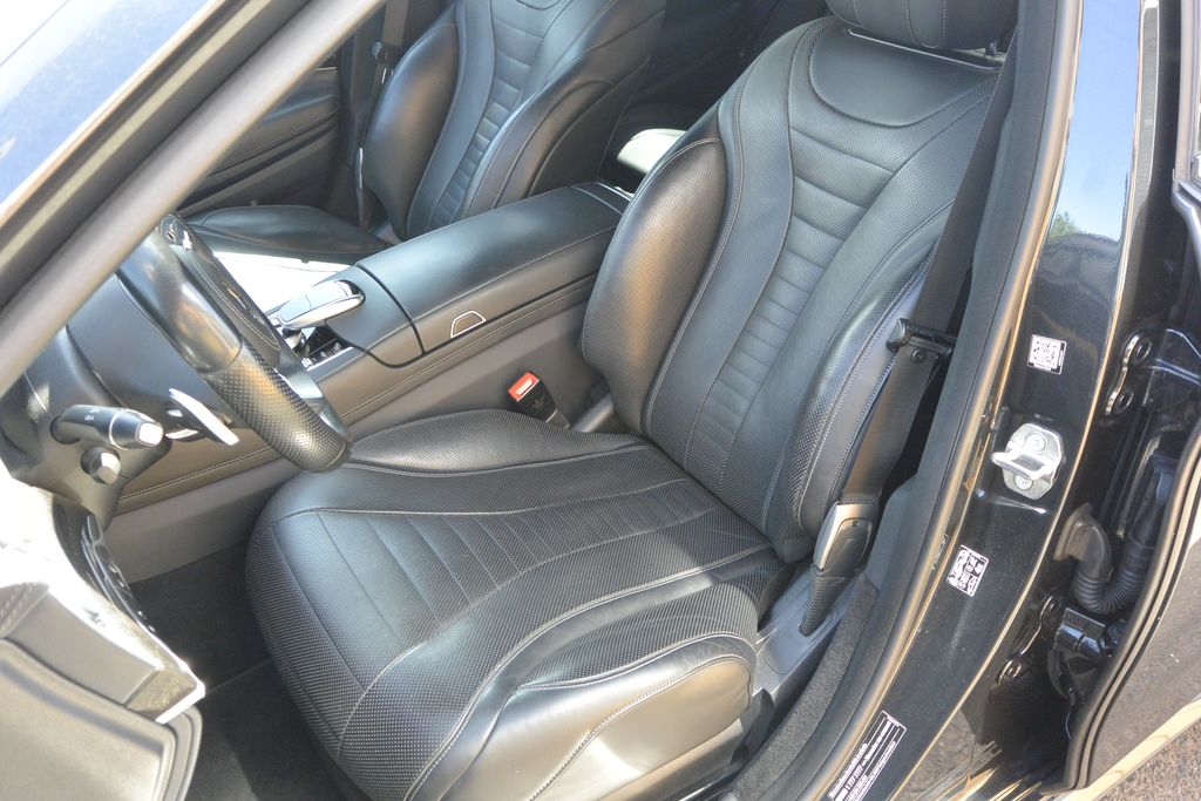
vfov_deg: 43.6
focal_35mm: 30
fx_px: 1001
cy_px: 400
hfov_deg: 61.9
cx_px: 600
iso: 360
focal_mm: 11.4
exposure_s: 1/125
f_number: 3.5
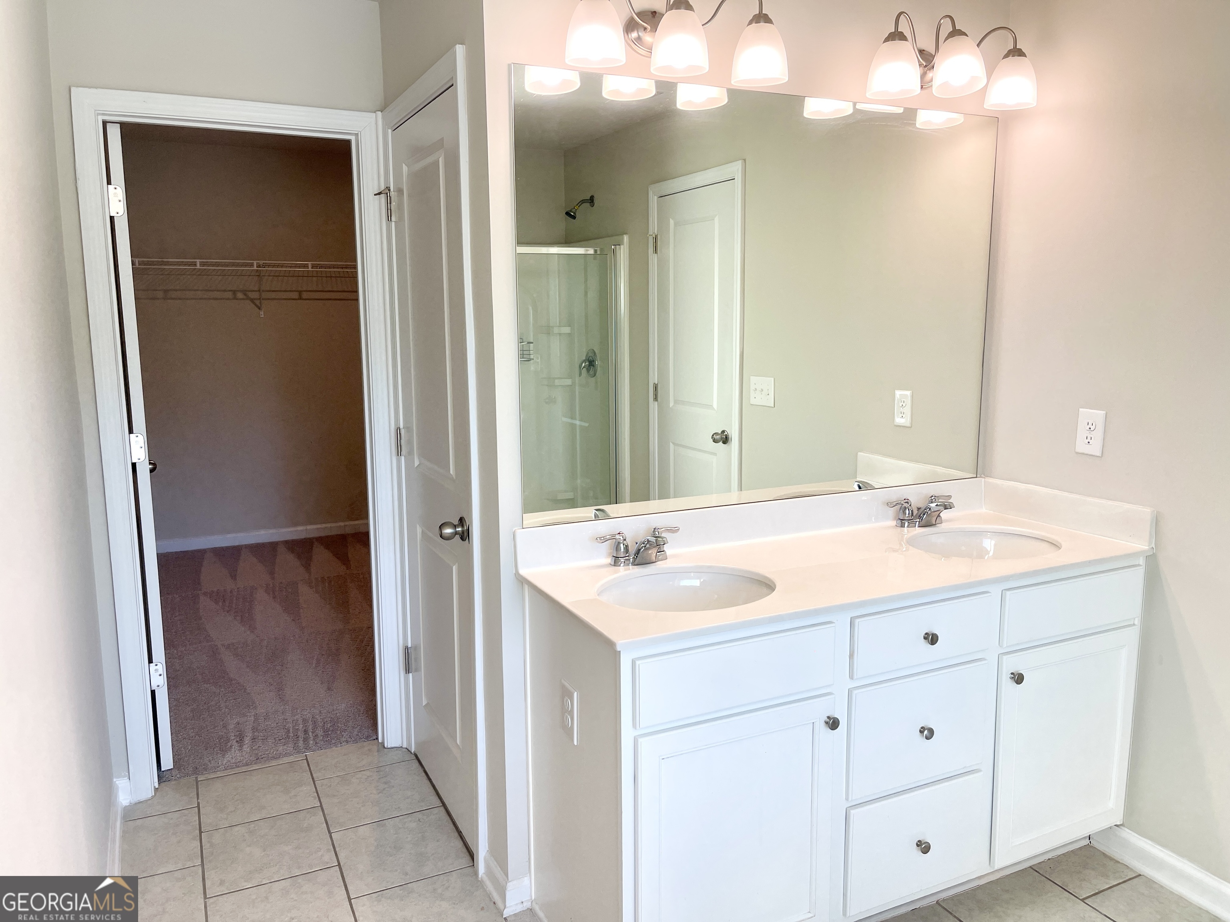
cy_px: 461
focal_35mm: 25
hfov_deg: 69.4
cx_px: 615
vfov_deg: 54.9
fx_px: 888
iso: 40
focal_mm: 5.1
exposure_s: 1/120
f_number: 1.6
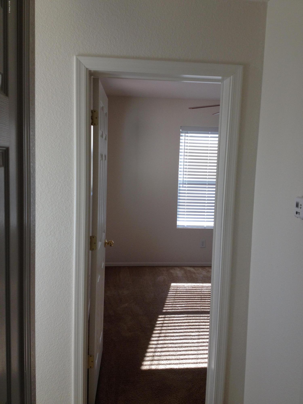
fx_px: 408
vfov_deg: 52.6
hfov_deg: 40.7
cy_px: 202
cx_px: 152
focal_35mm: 35
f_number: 2.4
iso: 64
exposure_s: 1/120
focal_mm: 4.28
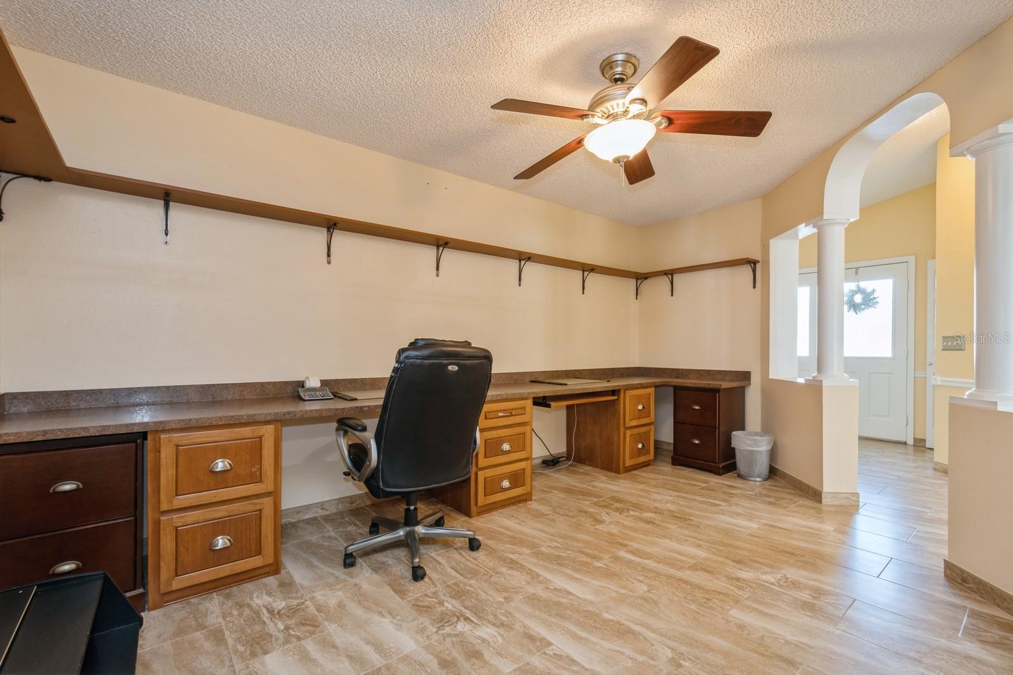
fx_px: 422
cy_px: 338
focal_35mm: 15
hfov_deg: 100.4
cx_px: 506
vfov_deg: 77.3
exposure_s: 1/2.5
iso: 200
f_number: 8
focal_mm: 10
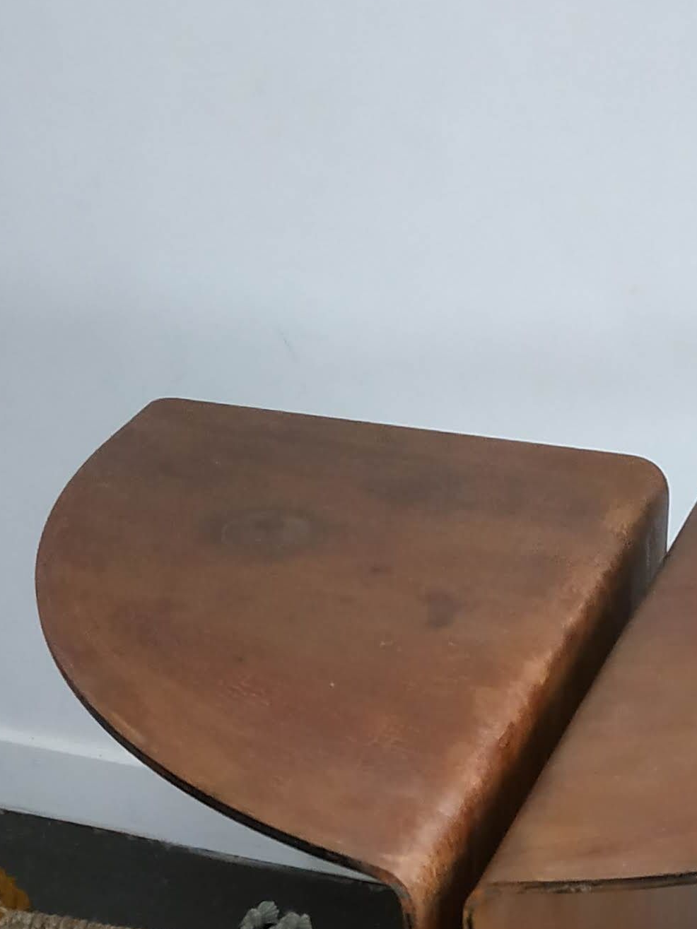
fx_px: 1960
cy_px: 1064
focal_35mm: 73
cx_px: 546
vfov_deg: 24.6
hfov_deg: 20.0
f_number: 1.9
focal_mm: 3.94
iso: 640
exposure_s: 1/20
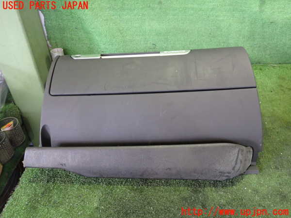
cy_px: 109
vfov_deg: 46.8
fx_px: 252
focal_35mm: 30
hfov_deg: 60.0
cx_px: 146
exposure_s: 1/30
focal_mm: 5.4
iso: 640
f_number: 2.3
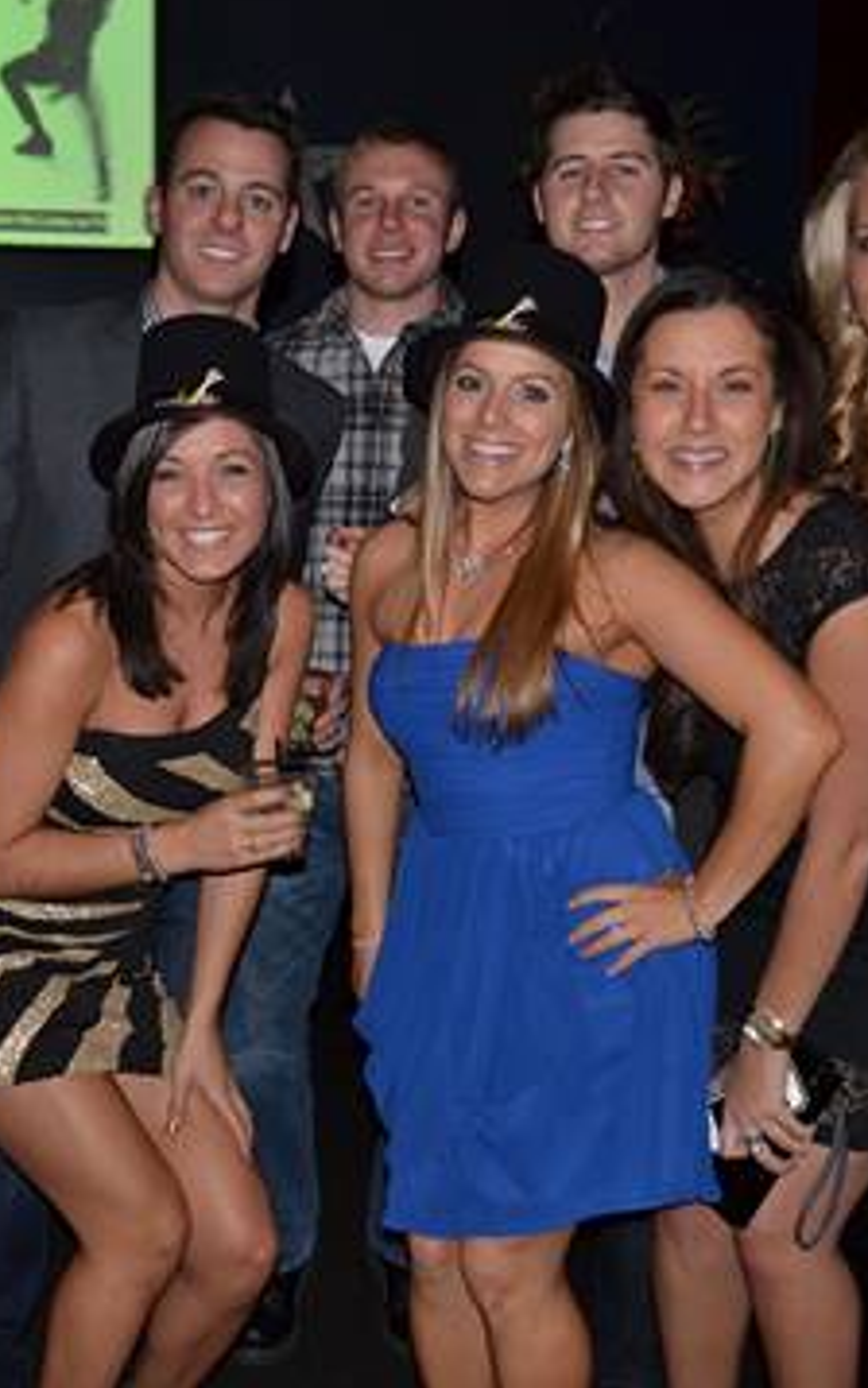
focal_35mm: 47
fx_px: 1777
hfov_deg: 27.2
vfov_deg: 42.6
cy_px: 680
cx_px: 271
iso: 200
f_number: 3.8
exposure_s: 1/4
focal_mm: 20
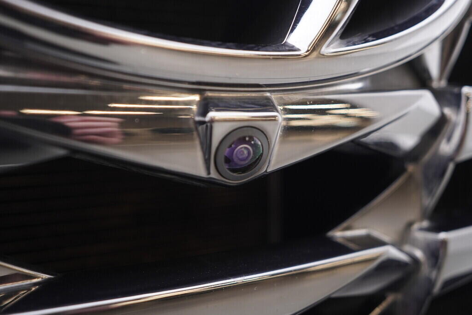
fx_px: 472
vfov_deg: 36.9
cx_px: 236
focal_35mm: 36
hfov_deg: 53.1
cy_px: 158
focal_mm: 24
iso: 320
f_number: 2.8
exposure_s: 1/40
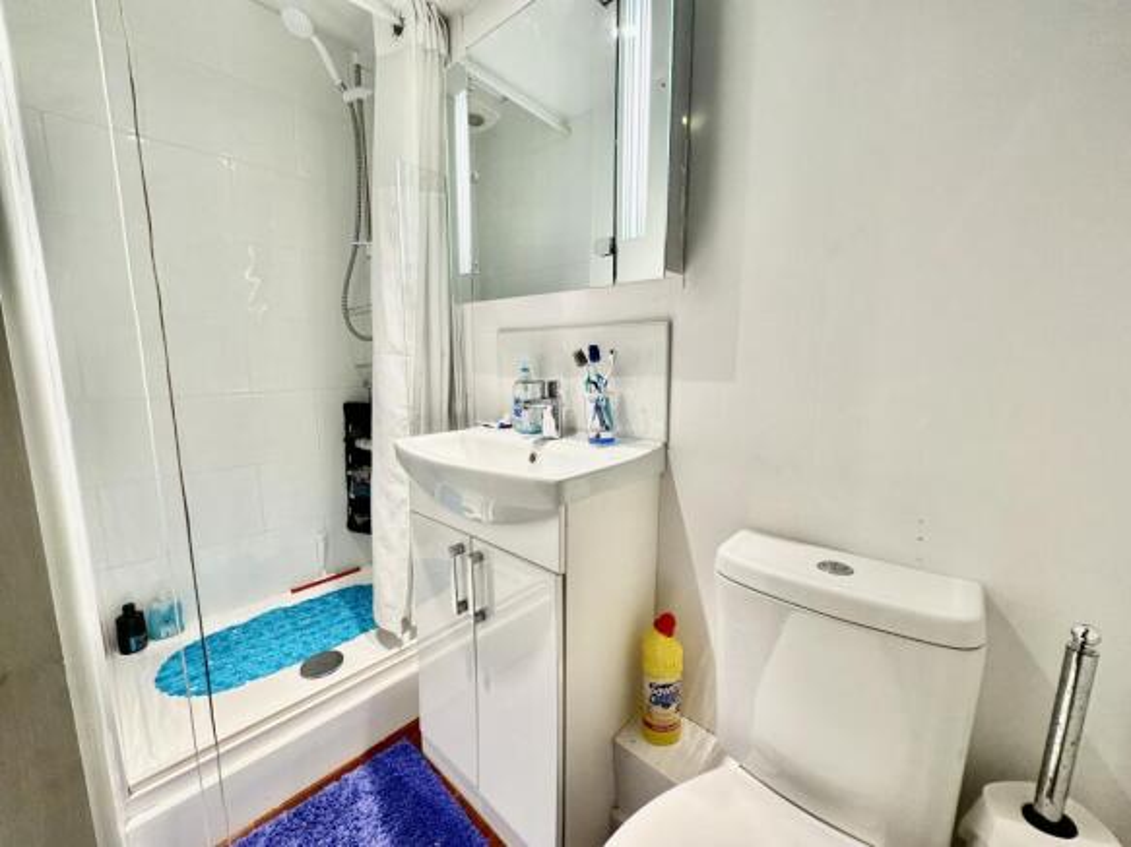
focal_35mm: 14
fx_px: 457
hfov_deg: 102.1
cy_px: 424
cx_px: 566
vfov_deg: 85.7
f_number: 2.2
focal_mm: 2.22
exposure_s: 1/100
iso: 125
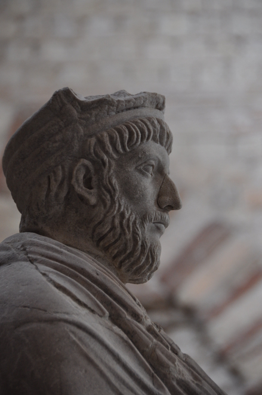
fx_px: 3287
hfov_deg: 4.6
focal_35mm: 300
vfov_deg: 6.9
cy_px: 198
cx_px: 131
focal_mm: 200
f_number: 5.6
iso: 500
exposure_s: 1/20
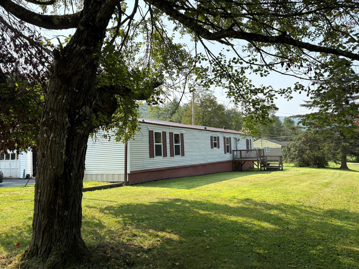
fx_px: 270
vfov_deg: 53.1
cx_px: 180
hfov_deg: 67.3
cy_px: 134
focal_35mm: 26
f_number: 1.6
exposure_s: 1/1953
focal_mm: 5.96
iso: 64
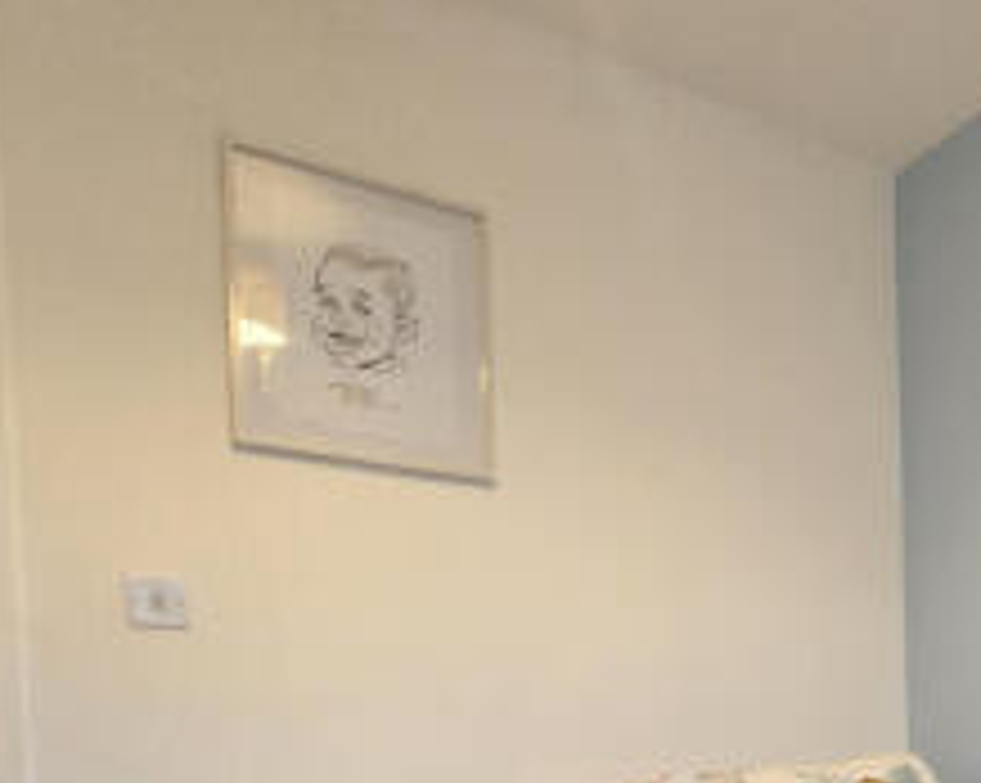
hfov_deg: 43.5
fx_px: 986
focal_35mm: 34
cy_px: 835
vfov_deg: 37.2
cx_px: 1028
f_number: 2.2
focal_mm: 2.2
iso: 1000
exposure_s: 1/60
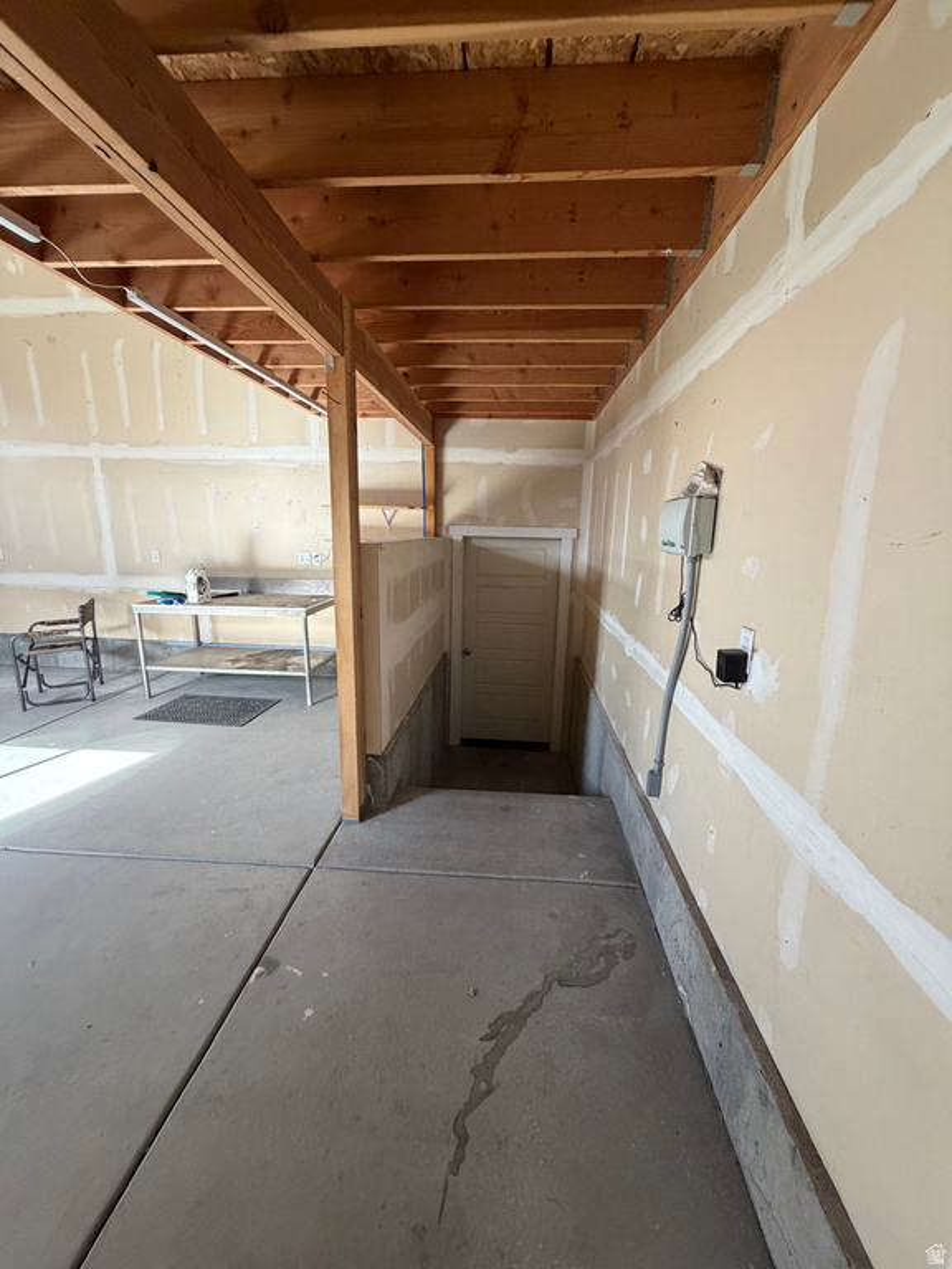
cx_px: 476
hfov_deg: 85.7
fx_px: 513
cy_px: 634
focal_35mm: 14
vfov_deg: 102.1
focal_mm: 2.22
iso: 320
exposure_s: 1/87
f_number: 2.2
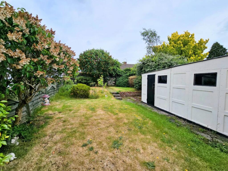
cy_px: 86
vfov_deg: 89.9
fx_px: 86
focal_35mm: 13
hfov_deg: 106.2
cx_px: 114
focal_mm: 2.2
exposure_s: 1/2565
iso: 50
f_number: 2.2
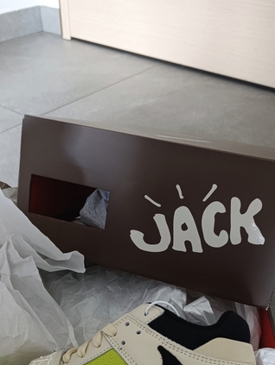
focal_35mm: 37
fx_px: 391
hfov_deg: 38.7
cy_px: 261
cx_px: 128
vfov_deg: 48.7
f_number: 1.6
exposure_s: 1/50
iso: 1250
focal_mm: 6.14
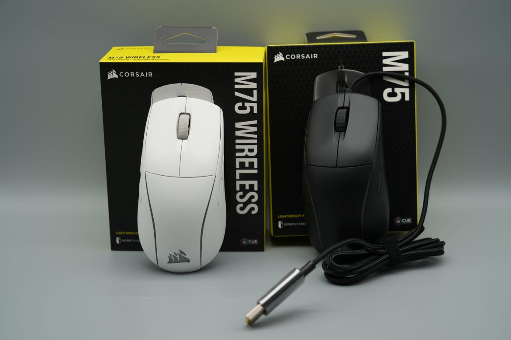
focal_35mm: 63
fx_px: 894
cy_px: 170
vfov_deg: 21.6
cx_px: 256
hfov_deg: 31.9
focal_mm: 63
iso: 125
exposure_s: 1/80
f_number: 5.6
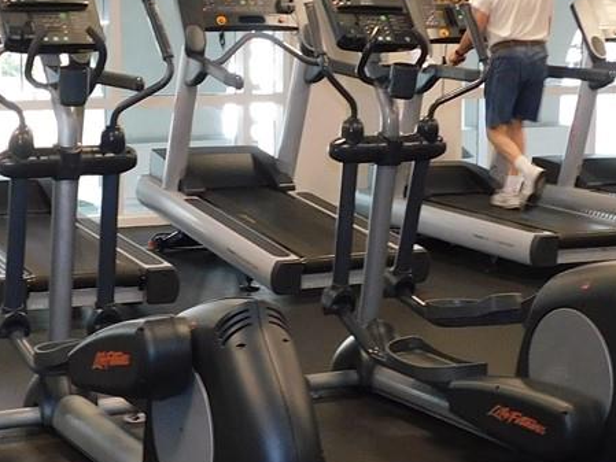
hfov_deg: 23.7
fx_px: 1460
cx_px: 214
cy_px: 252
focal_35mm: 82
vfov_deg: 18.0
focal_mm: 4
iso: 200
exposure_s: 1/30
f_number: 3
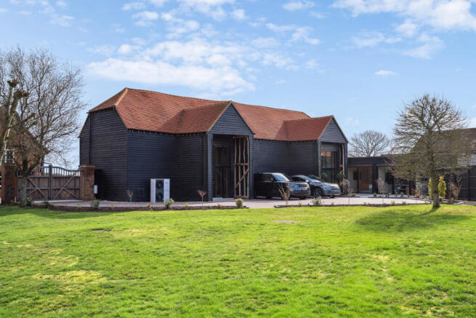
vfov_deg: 37.9
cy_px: 159
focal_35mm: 35
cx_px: 238
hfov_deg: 54.4
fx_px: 463
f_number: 9
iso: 640
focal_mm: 35
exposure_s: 1/640
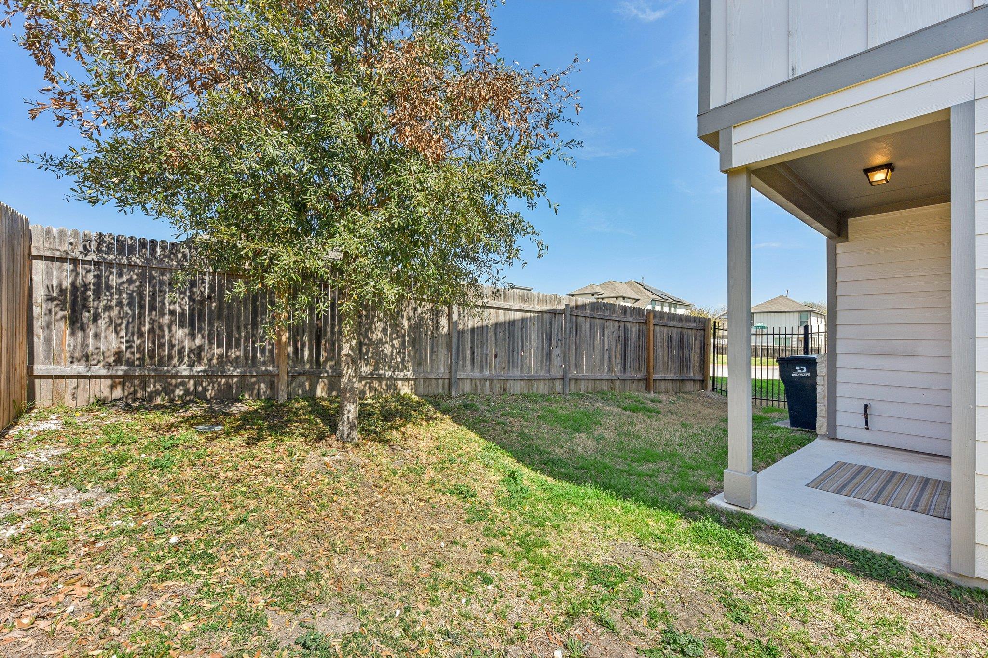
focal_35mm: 15
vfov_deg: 77.3
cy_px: 329
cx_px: 494
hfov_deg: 100.4
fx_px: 412
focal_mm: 15
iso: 100
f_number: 8
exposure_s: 1/320
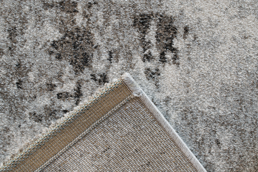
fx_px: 430
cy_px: 86
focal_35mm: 60
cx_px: 129
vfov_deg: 22.6
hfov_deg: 33.4
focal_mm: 40
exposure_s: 1/8
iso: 100
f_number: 8
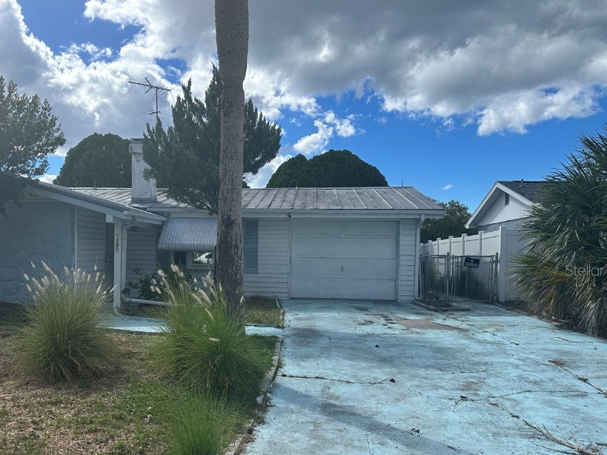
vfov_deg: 46.6
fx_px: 526
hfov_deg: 59.7
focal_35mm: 30
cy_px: 270
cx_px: 256
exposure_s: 1/5263
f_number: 1.78
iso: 80
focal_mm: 6.86
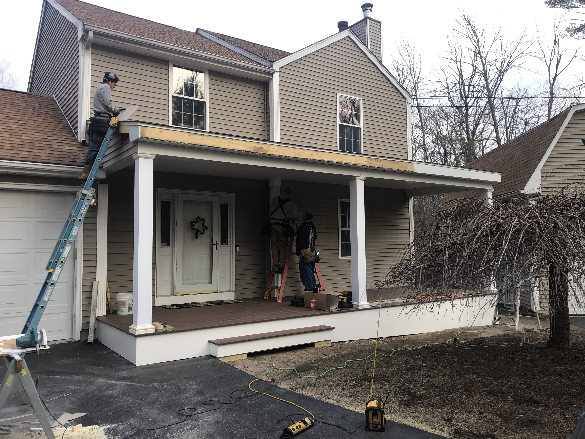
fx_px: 473
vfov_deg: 49.7
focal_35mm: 28
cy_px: 220
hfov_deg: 63.4
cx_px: 292
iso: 32
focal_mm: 3.99
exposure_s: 1/120
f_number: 1.8
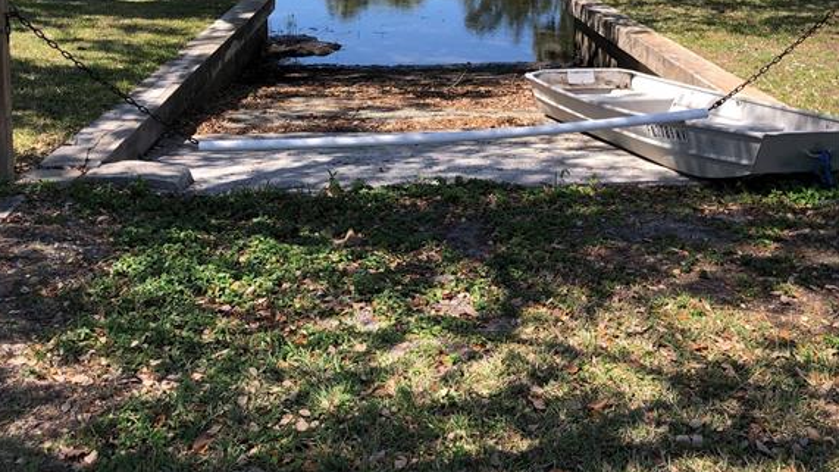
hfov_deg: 49.4
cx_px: 419
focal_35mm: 41
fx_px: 912
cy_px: -32
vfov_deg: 26.9
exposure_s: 1/852
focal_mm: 4
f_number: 1.8
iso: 20
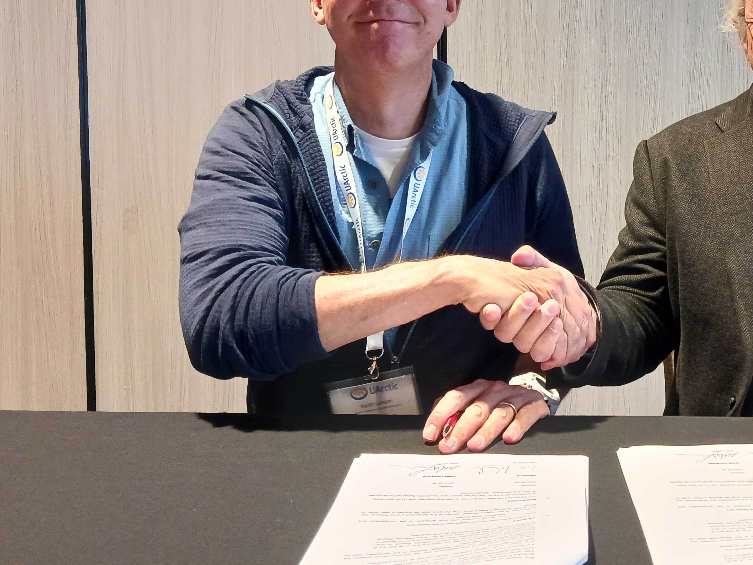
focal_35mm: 47
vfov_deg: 30.5
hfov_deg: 39.0
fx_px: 1022
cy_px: 162
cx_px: 595
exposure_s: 1/20
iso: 500
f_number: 1.8
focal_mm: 4
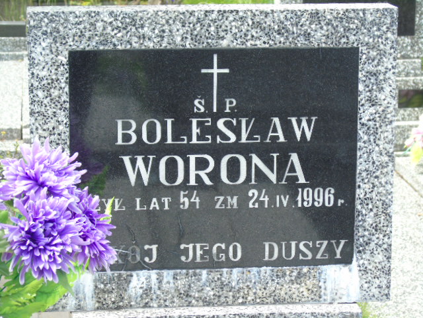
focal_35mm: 124
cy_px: 159
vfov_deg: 12.0
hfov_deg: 15.9
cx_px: 212
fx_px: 1515
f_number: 4.6
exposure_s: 1/60
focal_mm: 22
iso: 80
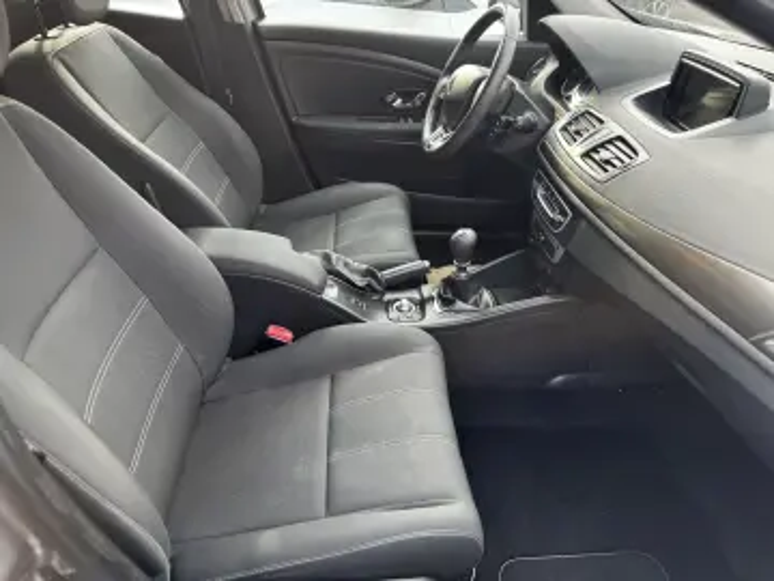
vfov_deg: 56.8
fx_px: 537
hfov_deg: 71.6
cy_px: 290
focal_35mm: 24
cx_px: 387
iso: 100
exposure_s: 1/121
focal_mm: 6.76
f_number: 1.78
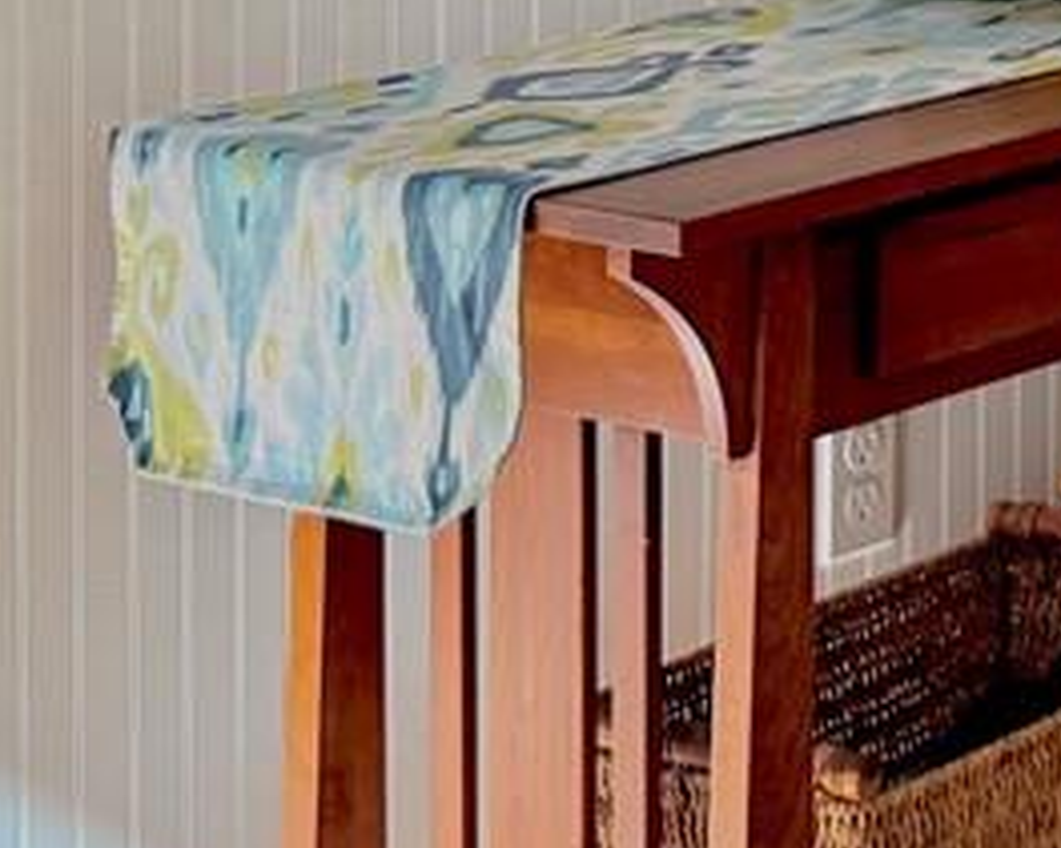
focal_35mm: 142
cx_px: 1567
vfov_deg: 10.4
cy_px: -555
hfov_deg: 12.9
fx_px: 4457
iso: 200
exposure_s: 1/219
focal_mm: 6.76
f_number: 1.78
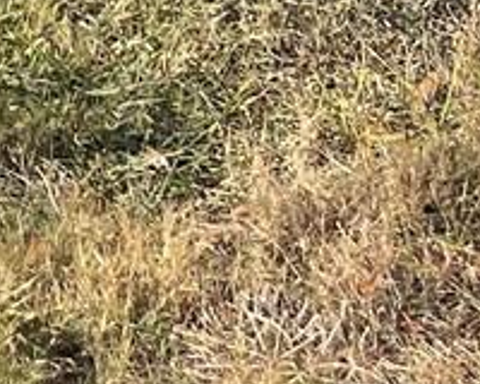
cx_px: -317
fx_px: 2770
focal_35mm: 195
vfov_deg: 6.8
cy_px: -929
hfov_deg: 9.5
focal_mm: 5.1
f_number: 1.6
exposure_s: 1/4049
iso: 32
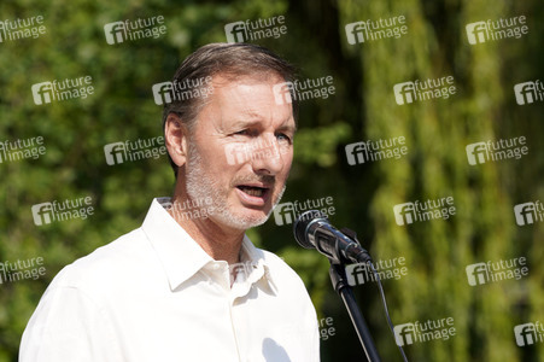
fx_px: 3020
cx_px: 272
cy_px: 181
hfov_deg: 10.3
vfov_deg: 6.9
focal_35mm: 200
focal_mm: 200
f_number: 8
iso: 100
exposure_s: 1/250
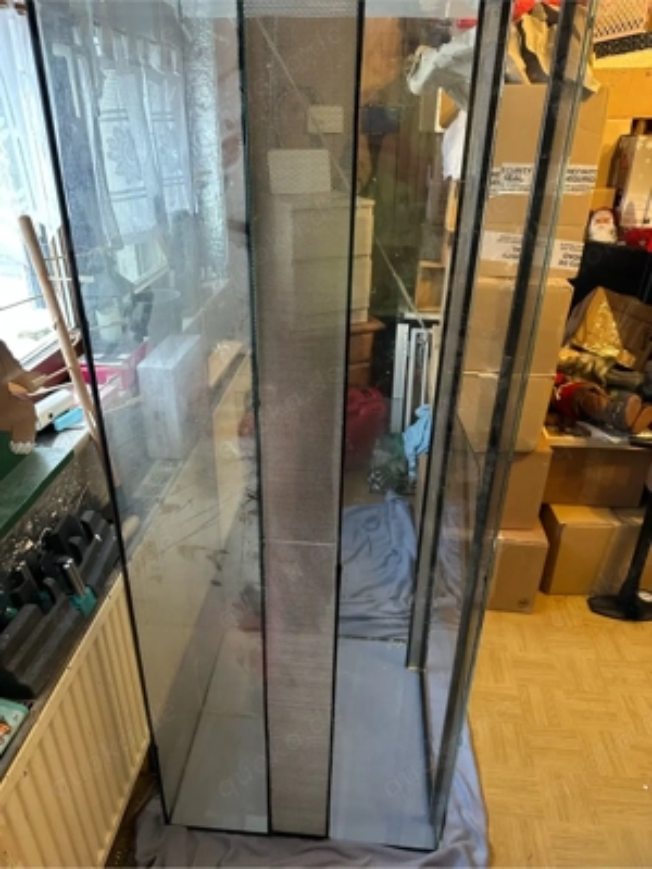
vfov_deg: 71.6
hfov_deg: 56.8
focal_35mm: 24
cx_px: 326
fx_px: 603
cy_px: 434
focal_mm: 6.86
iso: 640
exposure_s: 1/50
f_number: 1.78
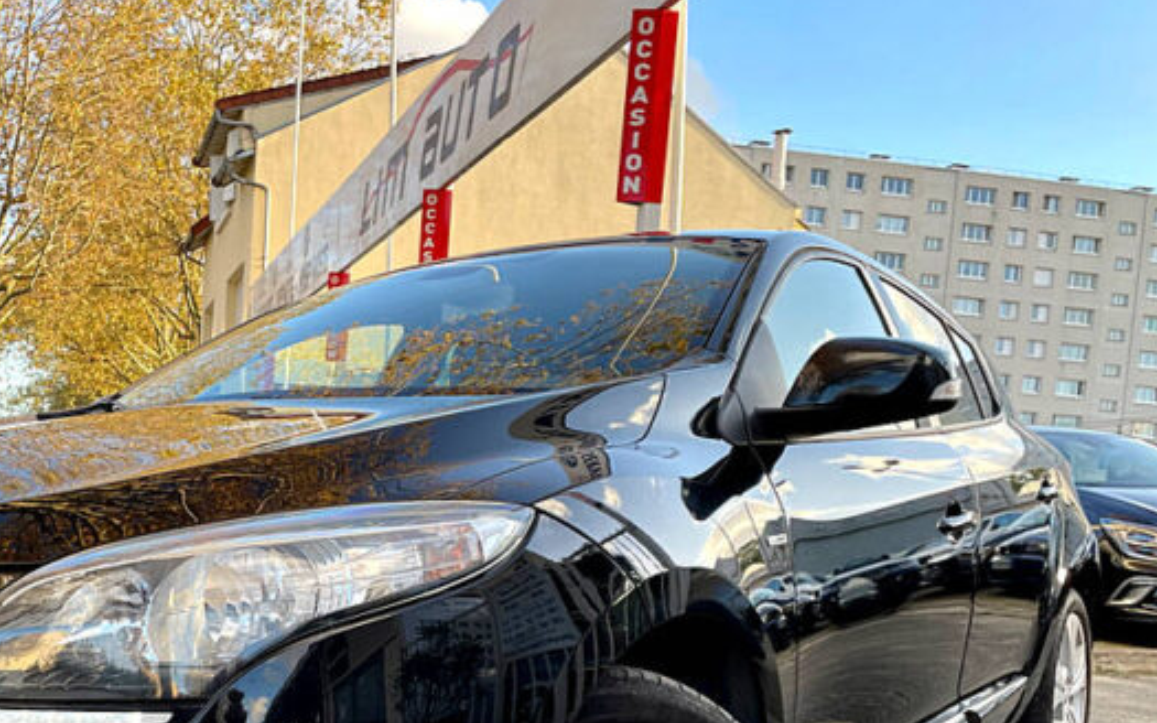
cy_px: 633
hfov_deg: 45.9
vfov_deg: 29.4
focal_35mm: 42
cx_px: 317
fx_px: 1324
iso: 32
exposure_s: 1/238
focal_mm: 4.2
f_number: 1.6
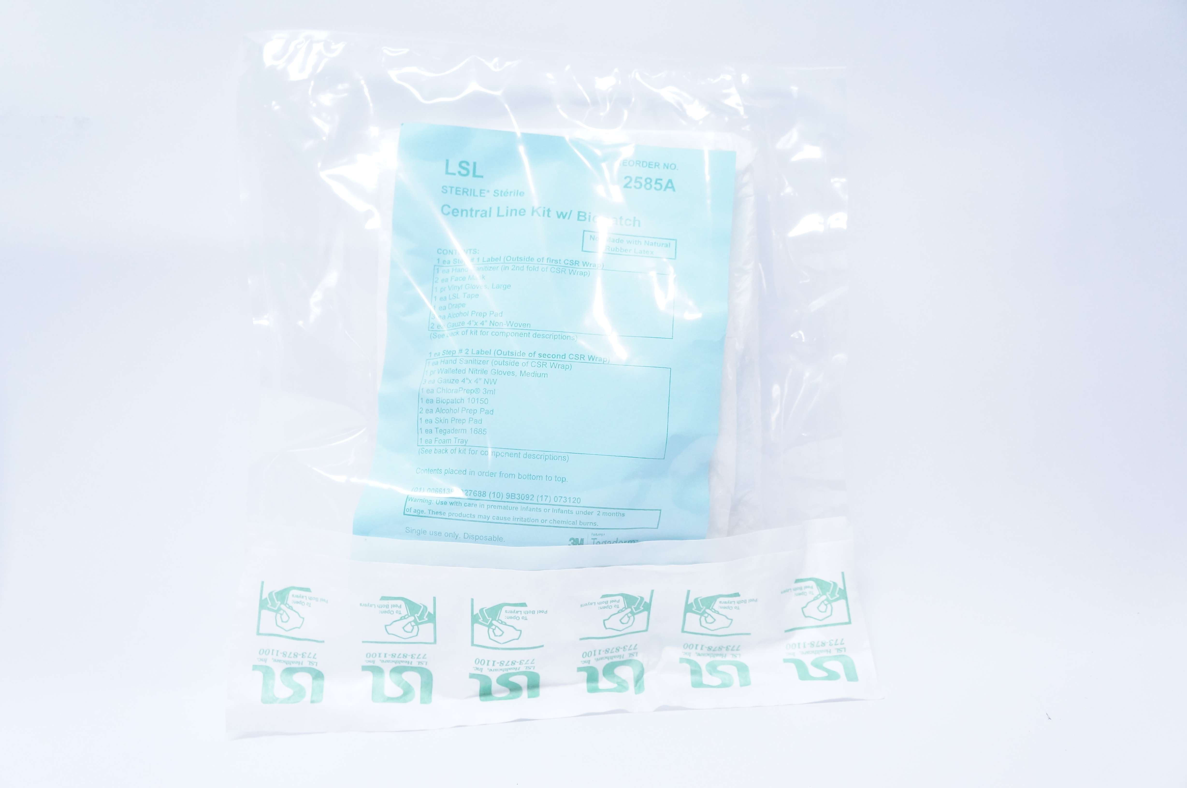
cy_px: 394
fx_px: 1038
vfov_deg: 41.6
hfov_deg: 59.5
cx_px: 594
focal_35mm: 32
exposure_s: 1/125
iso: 1600
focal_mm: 21
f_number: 5
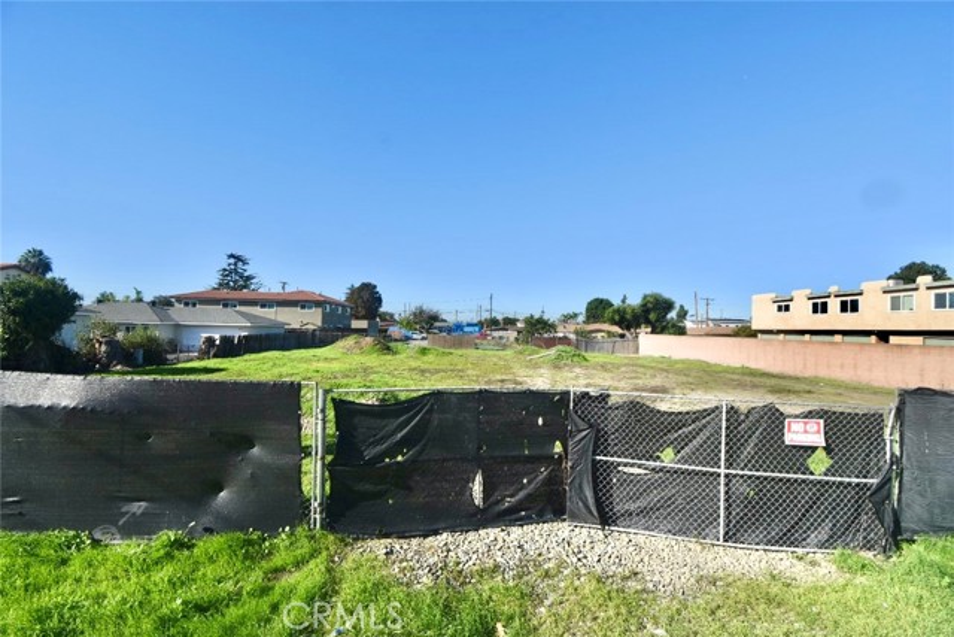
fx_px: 398
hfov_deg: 100.4
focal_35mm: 15
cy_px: 318
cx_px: 477
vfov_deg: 77.4
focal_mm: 10
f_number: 9
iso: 100
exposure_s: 1/200
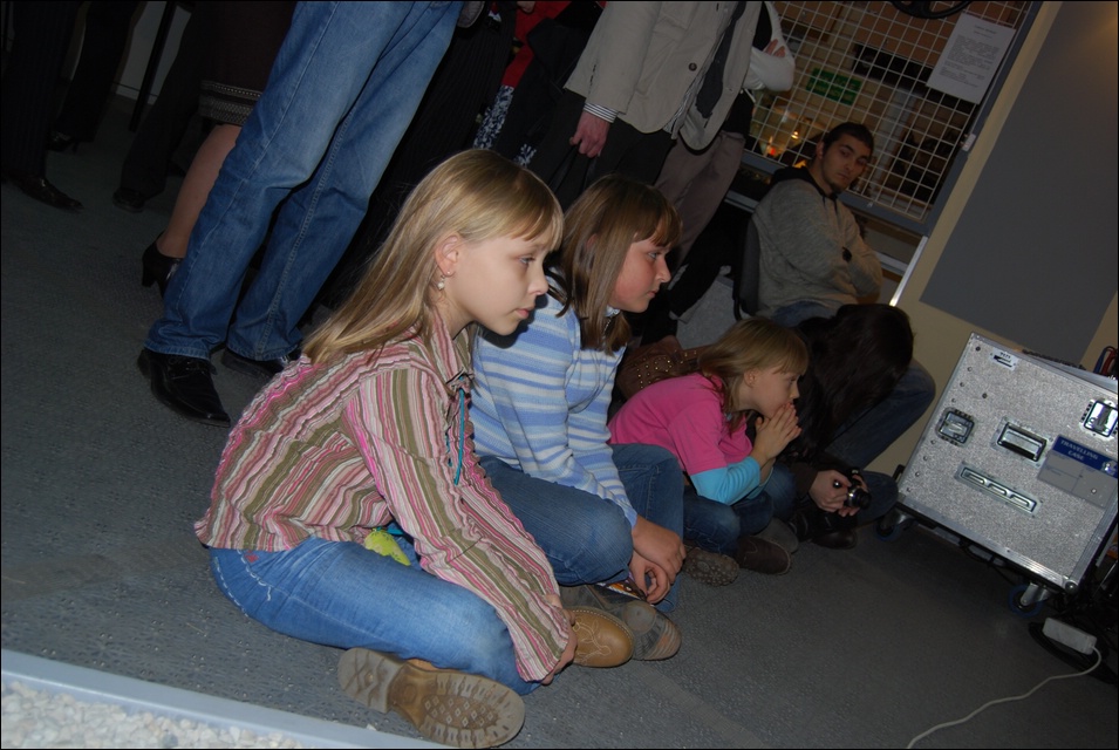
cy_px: 375
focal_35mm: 30
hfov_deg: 61.8
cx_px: 560
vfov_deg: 43.7
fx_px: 934
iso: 200
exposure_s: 1/60
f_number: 3.8
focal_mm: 20
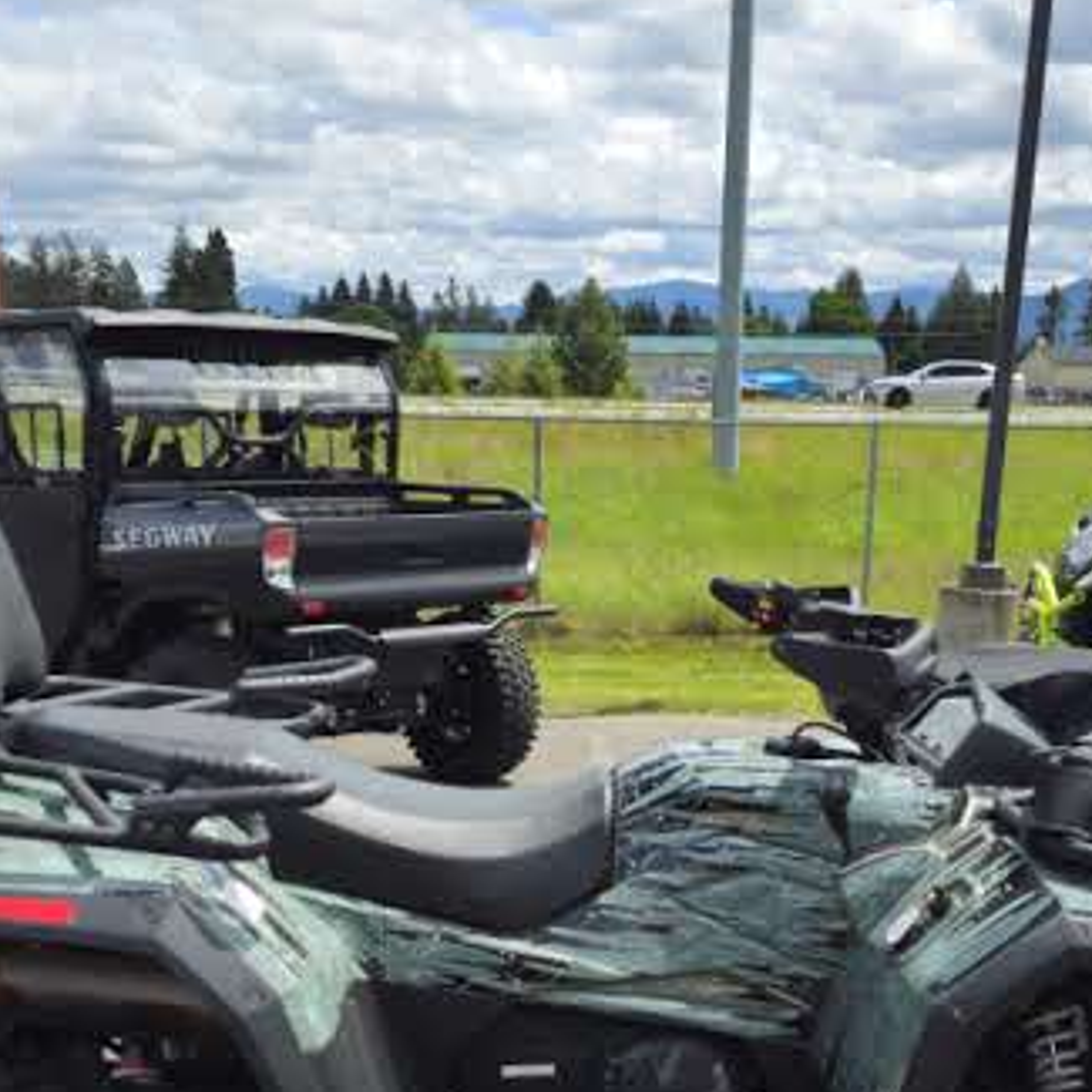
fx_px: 1785
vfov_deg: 32.7
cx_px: 578
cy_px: 937
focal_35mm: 50
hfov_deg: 34.0
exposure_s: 1/599
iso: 10
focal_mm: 6.3
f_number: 1.7
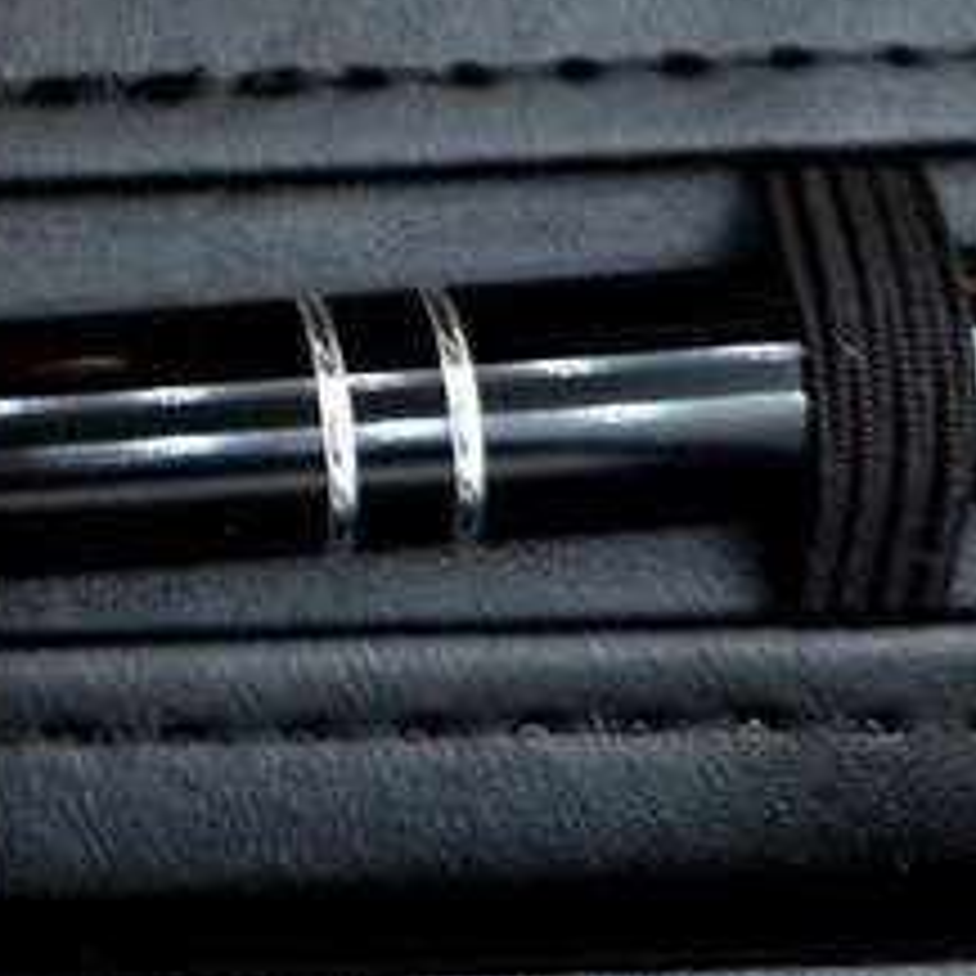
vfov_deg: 16.4
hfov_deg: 17.8
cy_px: -677
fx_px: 2935
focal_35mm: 92
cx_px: -256
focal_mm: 5.4
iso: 50
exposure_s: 1/237
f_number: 1.8
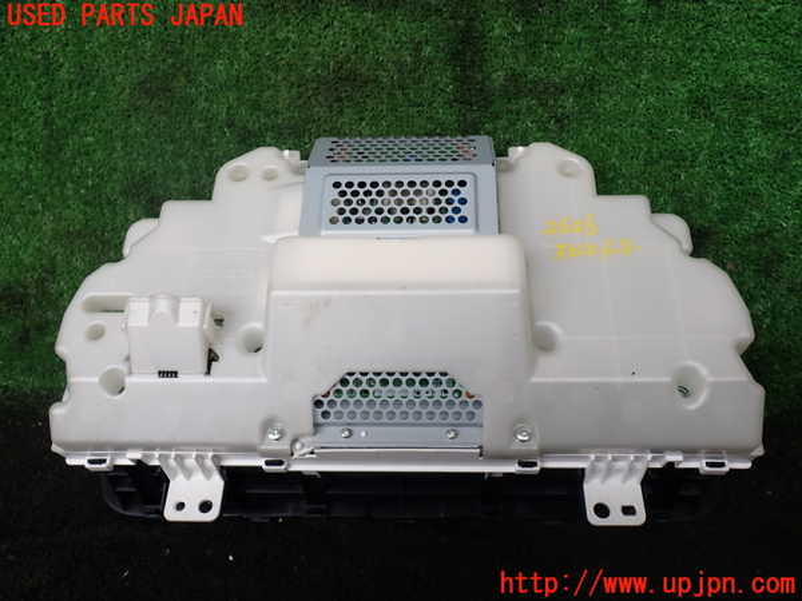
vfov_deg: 46.8
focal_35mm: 30
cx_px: 401
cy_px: 300
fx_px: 695
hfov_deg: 60.0
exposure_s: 1/160
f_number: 3.2
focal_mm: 5.4
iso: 100
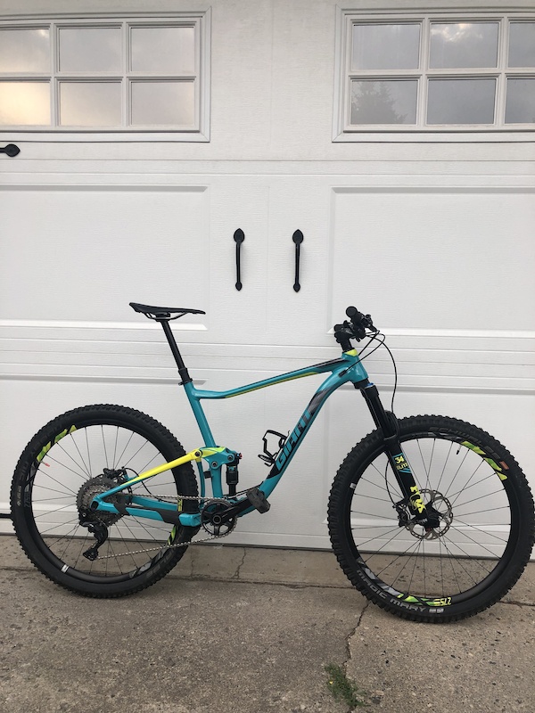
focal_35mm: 28
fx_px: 577
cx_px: 268
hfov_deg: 49.7
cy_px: 356
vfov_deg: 63.4
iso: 32
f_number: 1.8
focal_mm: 3.99
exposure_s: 1/120
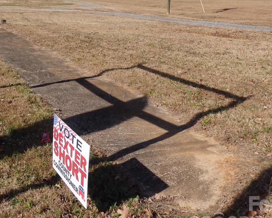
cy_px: 47
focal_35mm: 47
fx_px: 378
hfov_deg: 38.6
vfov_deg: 31.4
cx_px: 71
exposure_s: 1/200
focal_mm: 4.5
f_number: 8.7
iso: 100
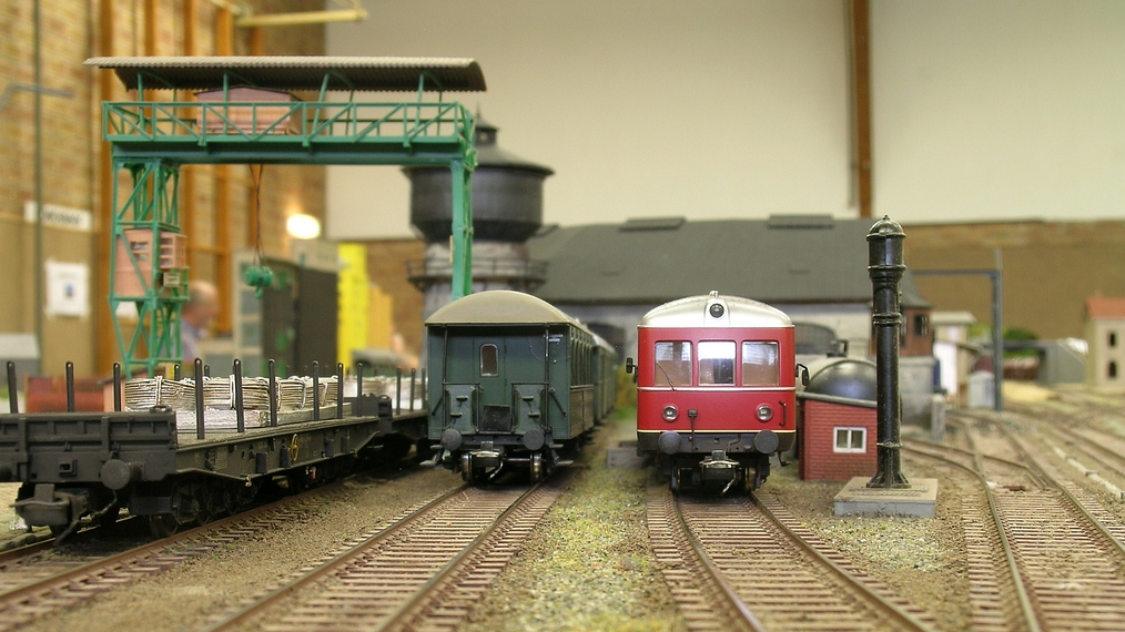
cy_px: 384
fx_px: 1640
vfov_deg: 21.8
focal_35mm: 55
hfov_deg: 37.9
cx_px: 561
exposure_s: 1/1.4
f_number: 5.4
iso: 50
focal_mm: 10.3
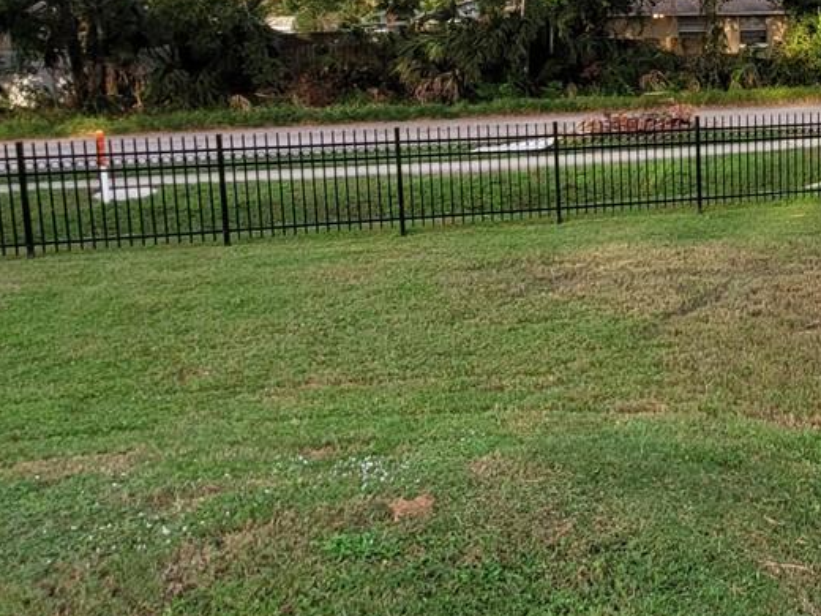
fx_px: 949
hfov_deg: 40.7
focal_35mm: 40
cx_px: 829
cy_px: 120
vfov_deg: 34.8
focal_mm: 1.74
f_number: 2.2
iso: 40
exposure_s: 1/227
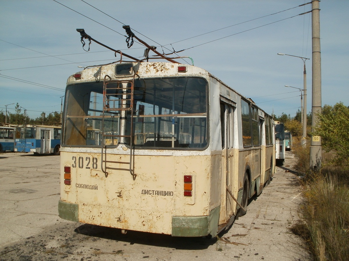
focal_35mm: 36
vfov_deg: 39.7
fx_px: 363
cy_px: 130
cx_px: 174
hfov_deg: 51.4
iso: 100
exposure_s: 1/1000
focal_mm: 6.3
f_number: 5.6
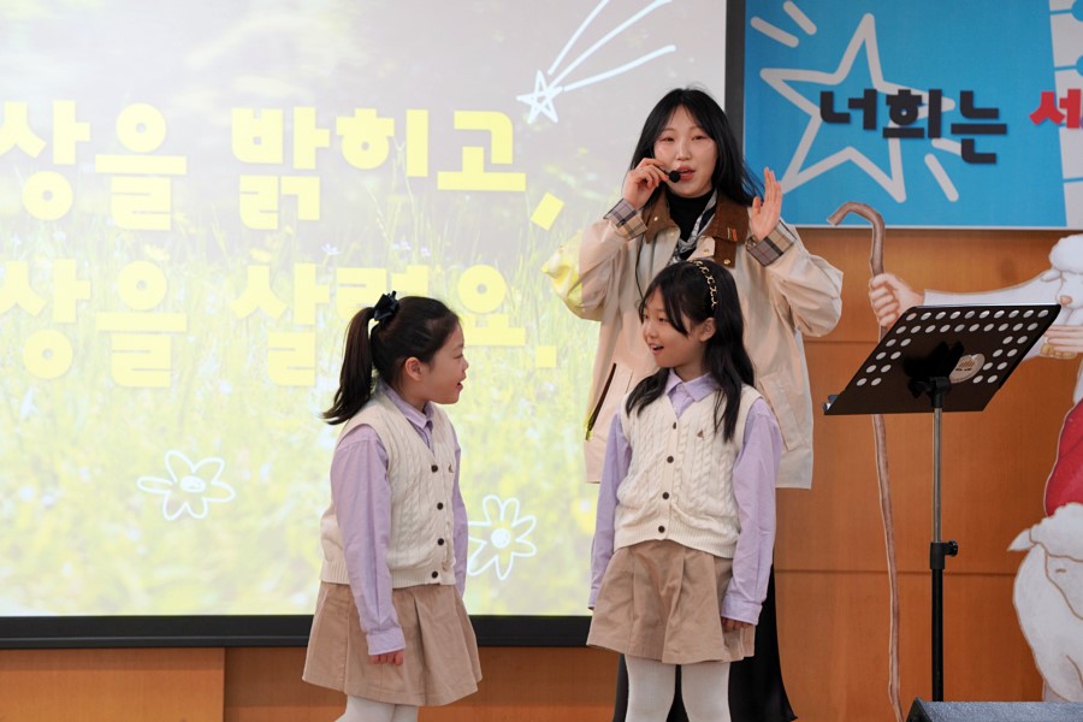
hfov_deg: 12.5
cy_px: 361
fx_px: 4933
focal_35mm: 164
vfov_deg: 8.4
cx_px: 542
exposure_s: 1/200
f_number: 4
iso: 800
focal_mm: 164
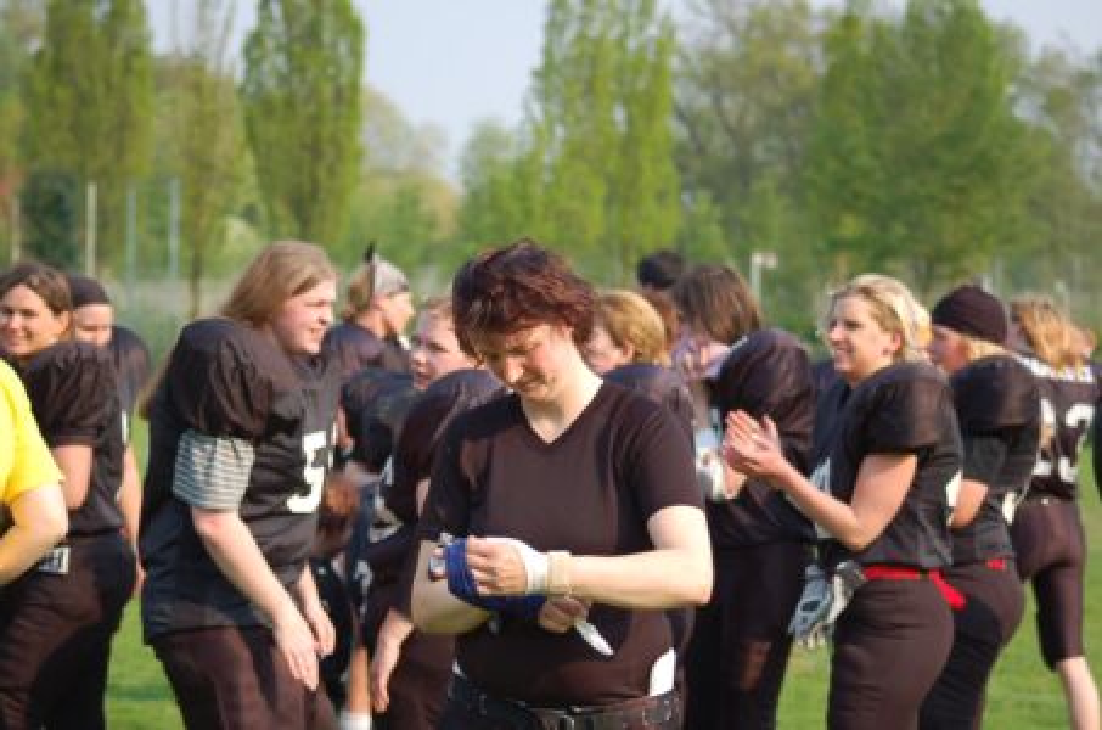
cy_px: 365
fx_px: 3207
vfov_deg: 13.0
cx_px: 551
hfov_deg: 19.5
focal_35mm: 105
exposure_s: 1/1000
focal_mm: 70
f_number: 4
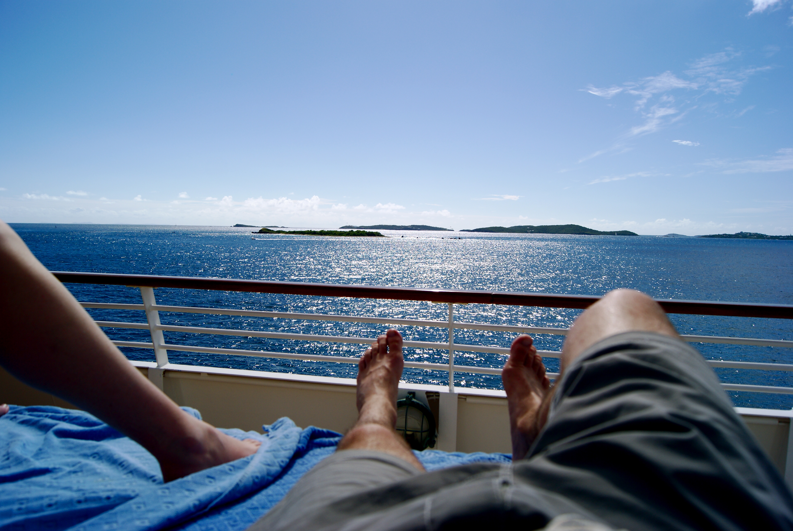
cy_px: 266
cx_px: 396
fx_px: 595
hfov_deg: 67.3
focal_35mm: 27
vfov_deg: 48.0
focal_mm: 18
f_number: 5
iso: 100
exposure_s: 1/2000
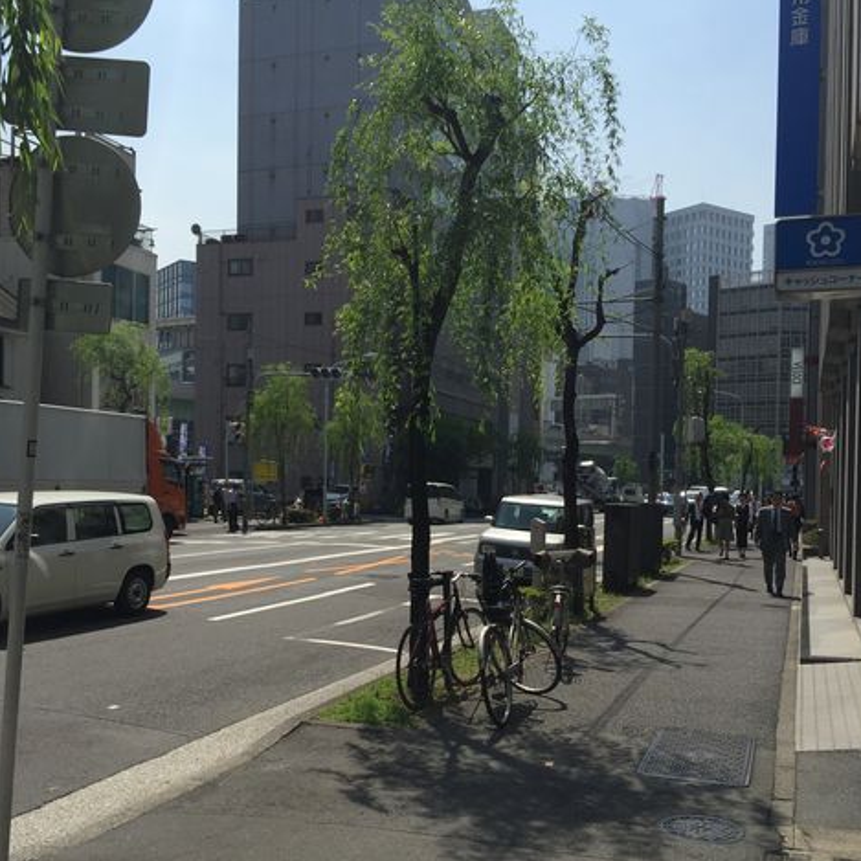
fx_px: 985
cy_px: 494
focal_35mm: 35
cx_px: 437
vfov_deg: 47.1
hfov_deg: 47.2
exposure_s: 1/2825
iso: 32
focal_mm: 4.15
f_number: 2.2
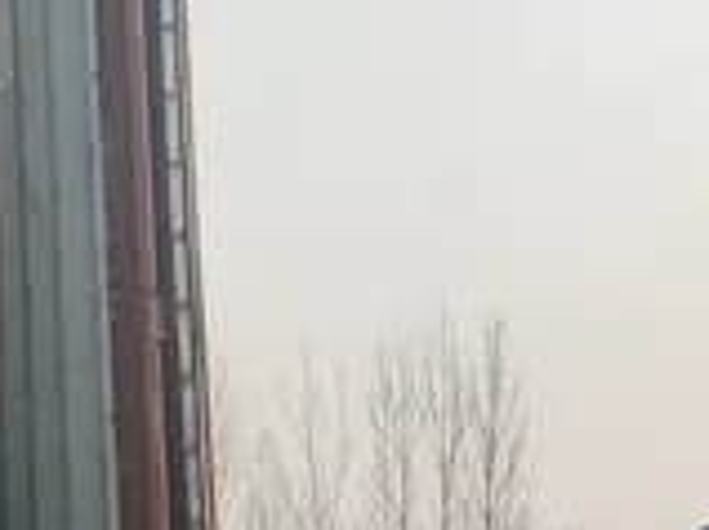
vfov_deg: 13.1
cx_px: -664
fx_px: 2313
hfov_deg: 14.7
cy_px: 205
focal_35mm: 113
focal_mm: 4.71
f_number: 1.79
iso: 50
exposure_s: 1/662
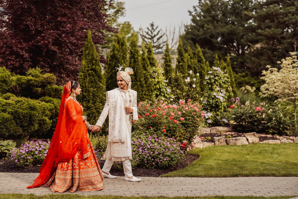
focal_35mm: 50
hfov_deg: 39.6
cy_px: 100
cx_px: 149
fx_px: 414
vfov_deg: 27.0
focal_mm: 50
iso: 100
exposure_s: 1/4000
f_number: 2
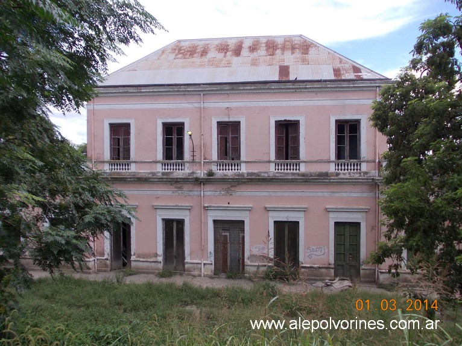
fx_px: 374
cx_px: 231
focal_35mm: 28
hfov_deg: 63.5
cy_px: 173
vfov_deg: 49.7
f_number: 5.4
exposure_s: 1/200
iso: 80
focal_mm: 4
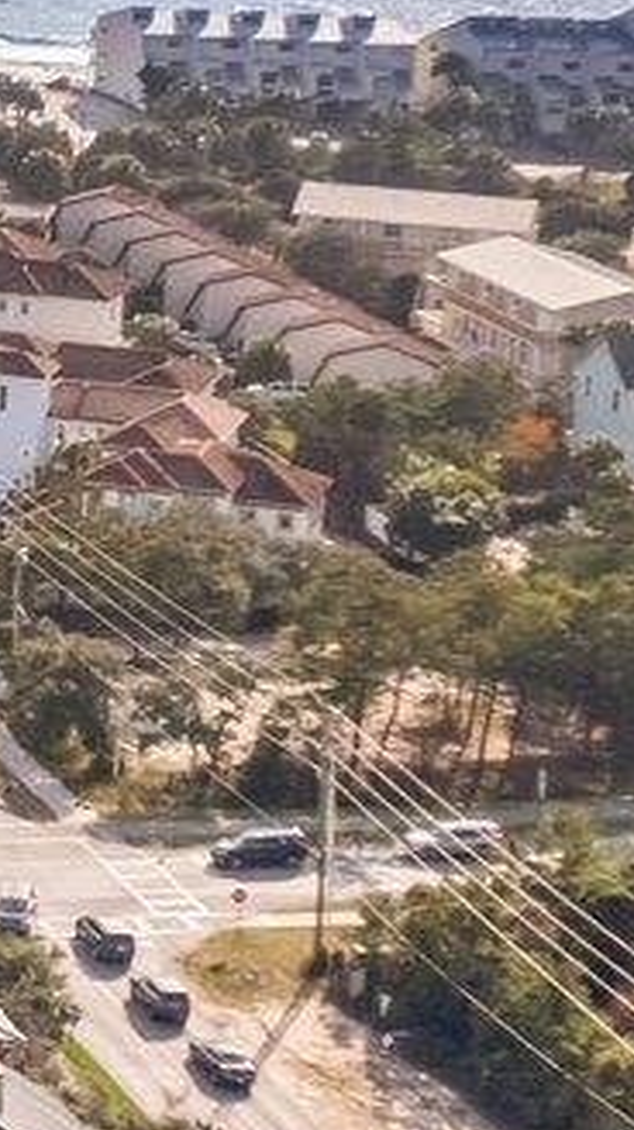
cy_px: 214
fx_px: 4313
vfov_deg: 14.8
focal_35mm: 144
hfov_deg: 7.3
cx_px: -1395
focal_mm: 8.38
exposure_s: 1/4000
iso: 100
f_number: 2.8
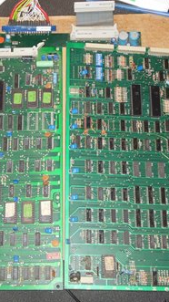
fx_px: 446
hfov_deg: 21.4
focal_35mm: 56
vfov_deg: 37.2
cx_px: 70
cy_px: 152
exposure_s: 1/30
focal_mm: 6.8
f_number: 3.6
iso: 200
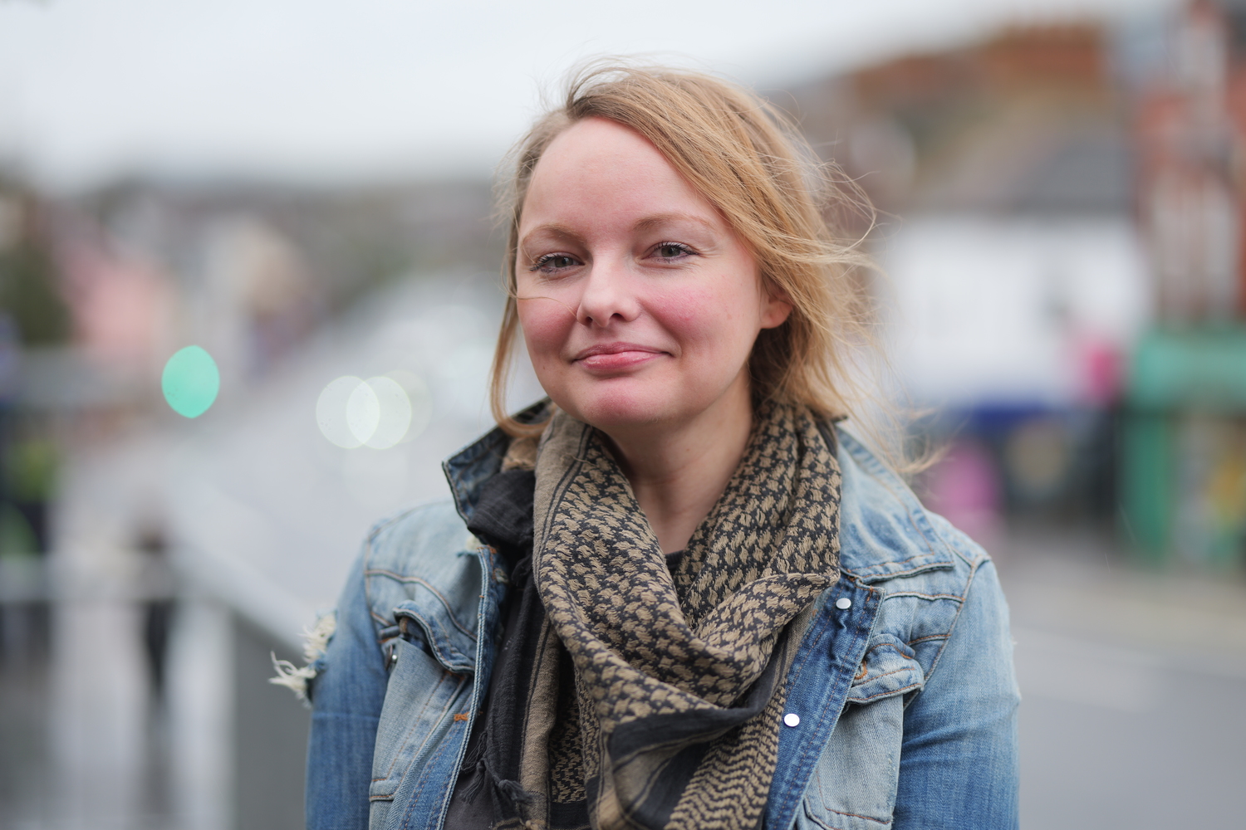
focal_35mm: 85
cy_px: 415
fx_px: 2942
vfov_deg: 16.1
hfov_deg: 23.9
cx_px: 623
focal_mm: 85
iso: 100
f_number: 1.8
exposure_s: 1/160
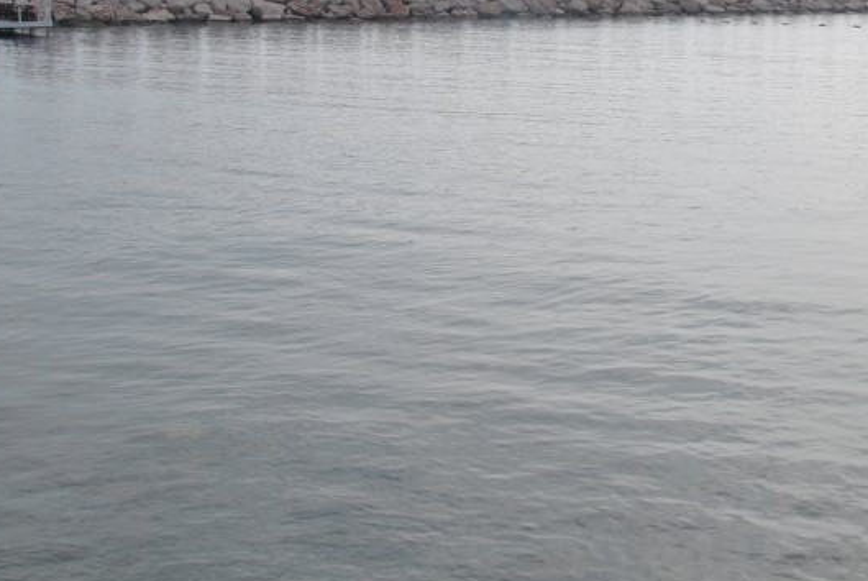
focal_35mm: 65
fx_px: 1569
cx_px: 815
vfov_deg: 20.7
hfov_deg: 29.4
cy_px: 92
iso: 100
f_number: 9
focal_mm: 20
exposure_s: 1/320
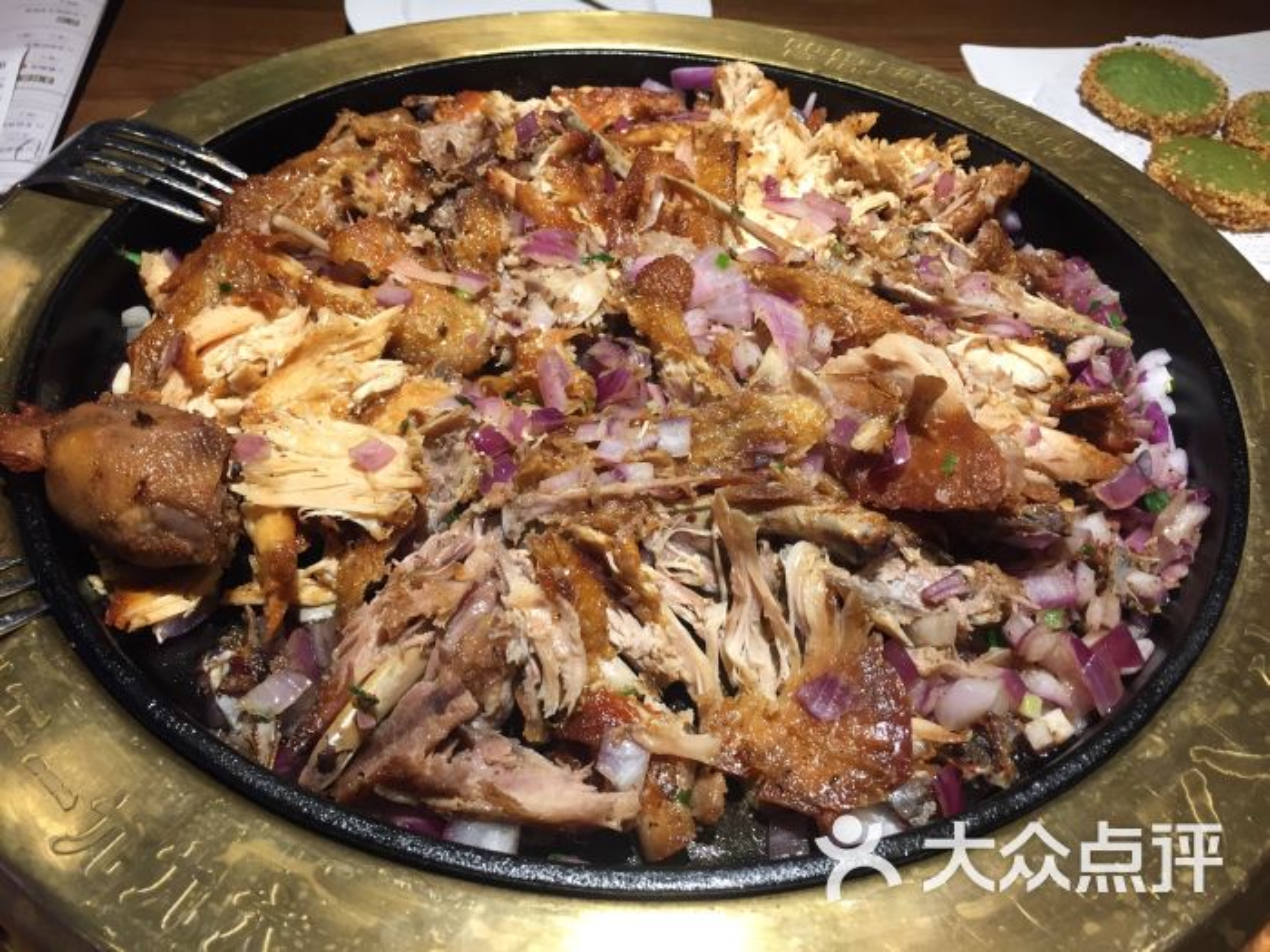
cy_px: 476
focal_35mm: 29
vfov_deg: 48.2
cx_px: 635
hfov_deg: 61.7
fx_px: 1064
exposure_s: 1/30
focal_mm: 4.15
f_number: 2.2
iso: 64
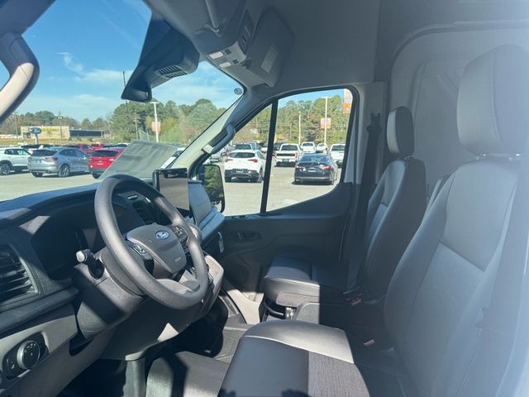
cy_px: 198
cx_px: 264
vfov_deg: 56.8
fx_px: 367
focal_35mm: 24
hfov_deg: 71.6
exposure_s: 1/1261
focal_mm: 6.76
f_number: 1.78
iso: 80
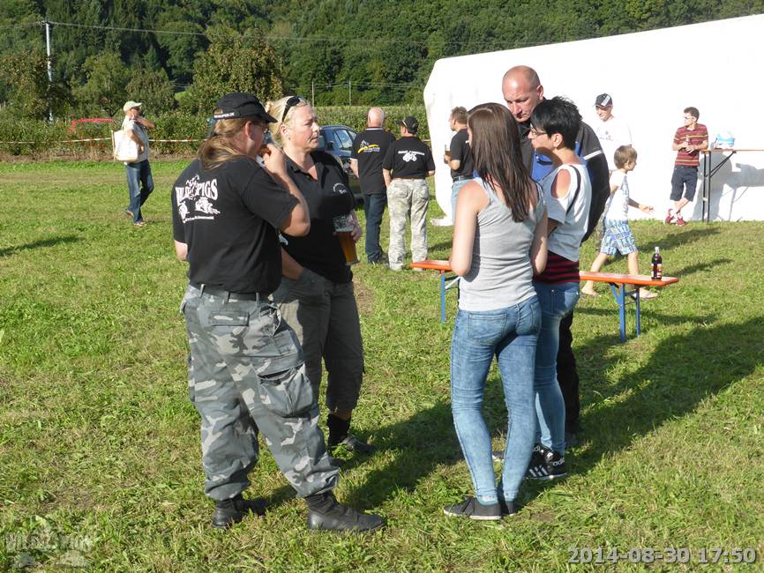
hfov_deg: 35.5
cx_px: 382
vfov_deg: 27.0
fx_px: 1192
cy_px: 286
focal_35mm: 54
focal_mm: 9.7
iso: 100
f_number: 4.6
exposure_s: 1/320
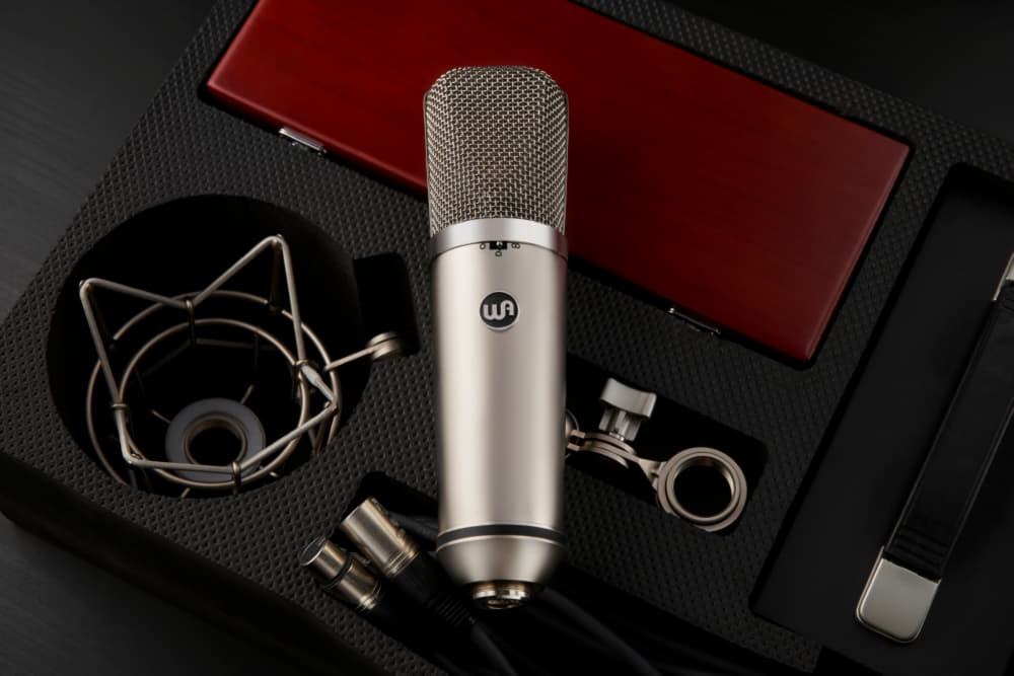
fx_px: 1972
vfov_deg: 19.5
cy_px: 338
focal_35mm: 70
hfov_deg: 28.8
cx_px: 507
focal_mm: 70
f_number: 11
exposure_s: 1/160
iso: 200
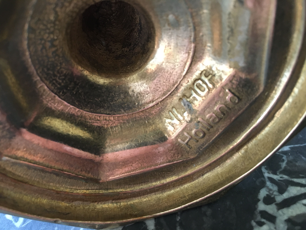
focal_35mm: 29
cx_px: 153
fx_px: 256
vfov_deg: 48.2
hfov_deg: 61.7
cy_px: 115
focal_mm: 4.15
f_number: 2.2
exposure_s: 1/25
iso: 200
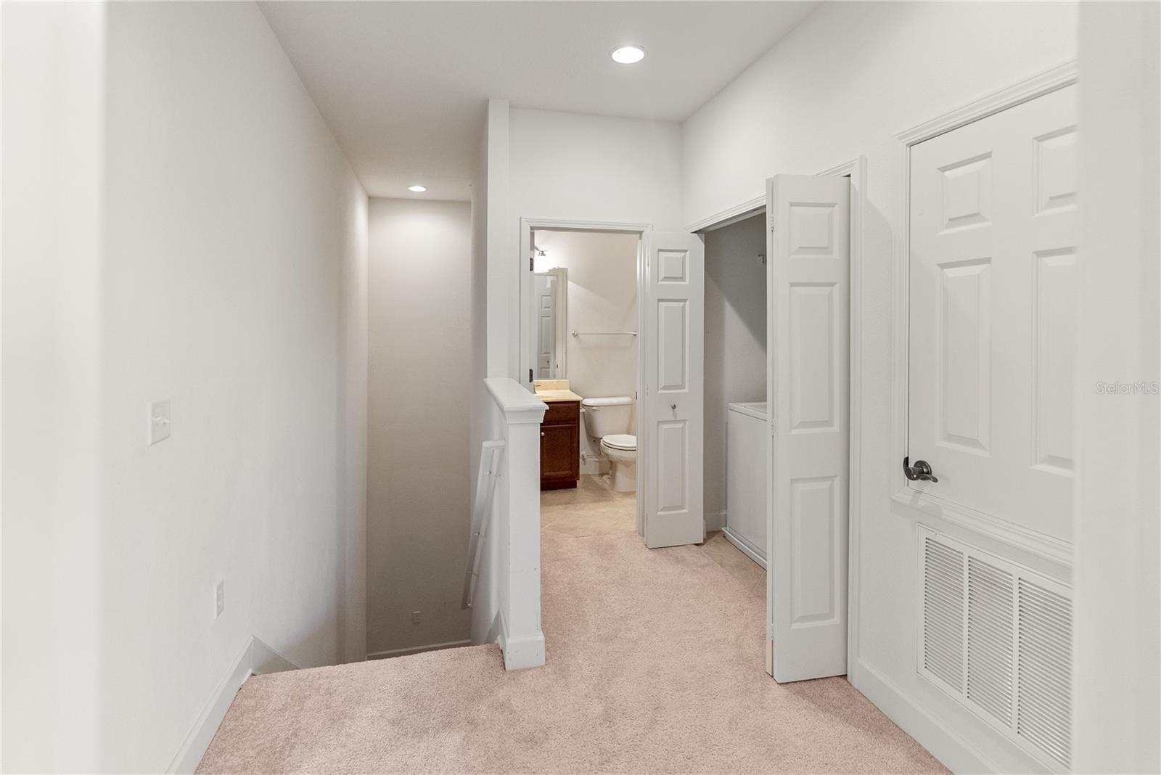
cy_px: 388
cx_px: 580
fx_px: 516
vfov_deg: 73.8
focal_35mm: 16
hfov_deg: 96.7
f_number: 2.8
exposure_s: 1/125
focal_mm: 16
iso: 640
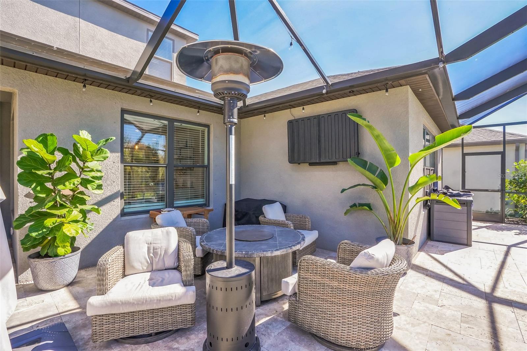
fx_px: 234
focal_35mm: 16
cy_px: 176
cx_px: 264
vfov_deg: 73.7
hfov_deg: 96.7
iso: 1600
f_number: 9
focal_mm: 16
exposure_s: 1/400
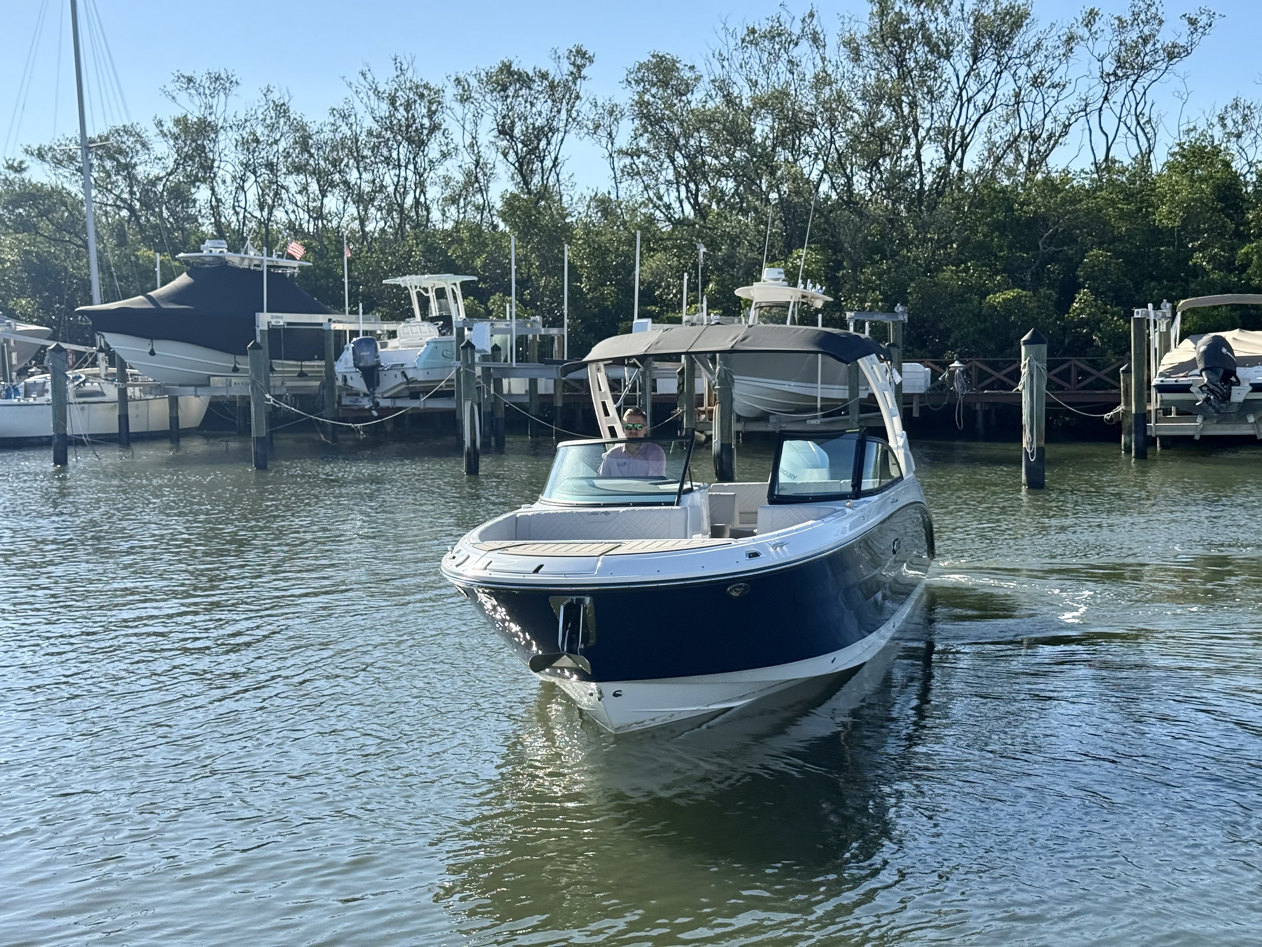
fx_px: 1750
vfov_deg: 30.3
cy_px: 474
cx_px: 631
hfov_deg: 39.7
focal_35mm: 48
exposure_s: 1/3704
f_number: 1.78
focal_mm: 6.76
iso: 64
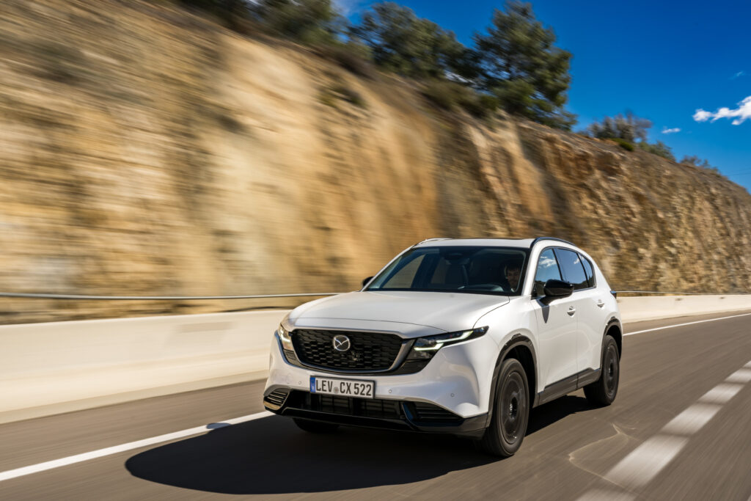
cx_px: 376
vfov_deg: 38.4
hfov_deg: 55.1
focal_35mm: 34
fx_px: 720
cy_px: 250
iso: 40
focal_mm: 34.5
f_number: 16
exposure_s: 1/25
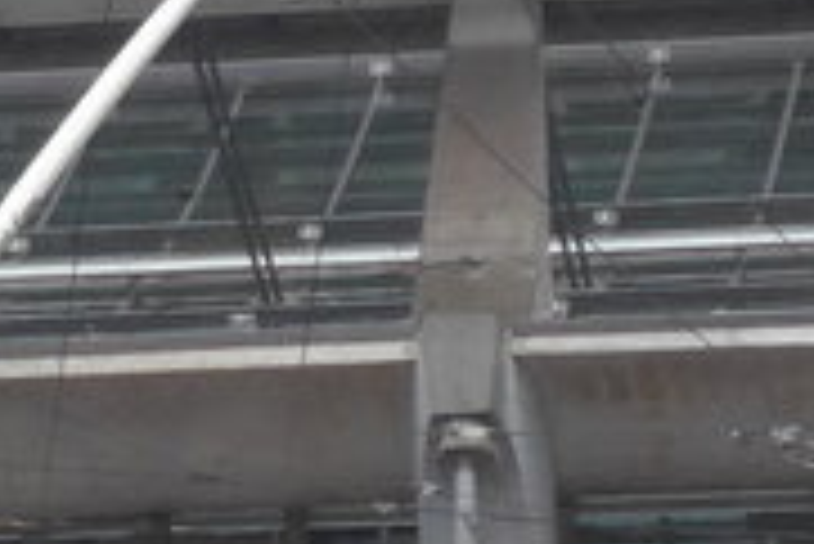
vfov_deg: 2.7
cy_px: 1200
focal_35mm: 510
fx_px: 11541
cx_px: -1412
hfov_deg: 3.9
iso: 160
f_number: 4.2
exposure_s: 1/80
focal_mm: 15
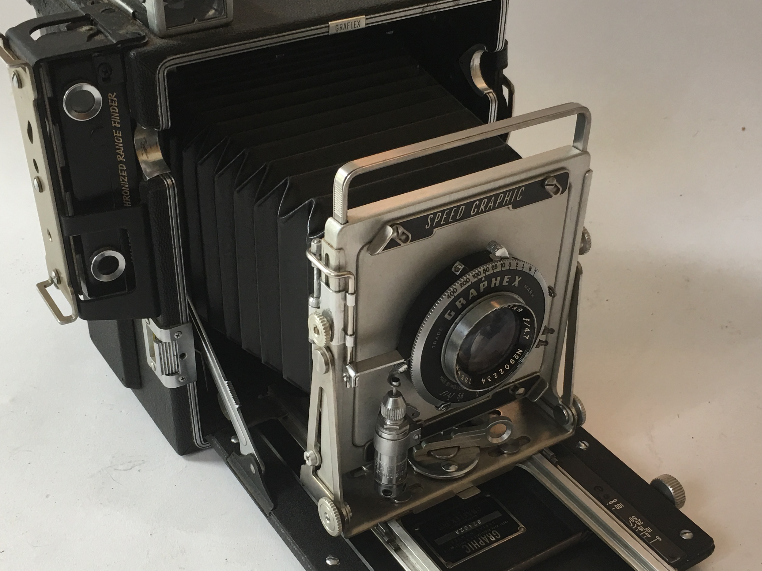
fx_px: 1035
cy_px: 345
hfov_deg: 40.4
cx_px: 376
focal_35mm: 47
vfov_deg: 30.8
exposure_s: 1/15
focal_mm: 4.15
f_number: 2.2
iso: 25
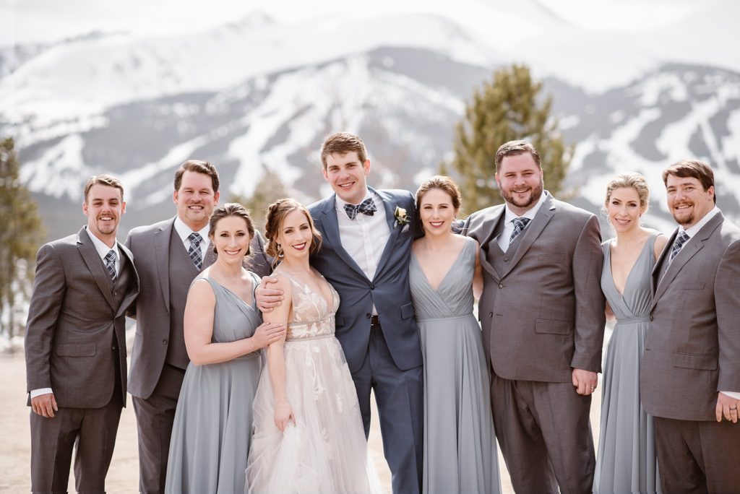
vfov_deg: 16.1
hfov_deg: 23.9
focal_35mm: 85
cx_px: 370
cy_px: 247
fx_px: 1748
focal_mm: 85
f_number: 2.2
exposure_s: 1/2000
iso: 100
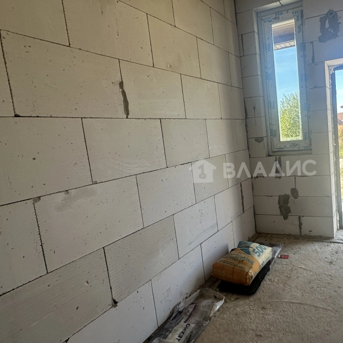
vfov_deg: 62.9
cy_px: 168
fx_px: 280
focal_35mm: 25
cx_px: 253
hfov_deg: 59.9
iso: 40
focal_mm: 2.22
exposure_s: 1/149
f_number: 2.2
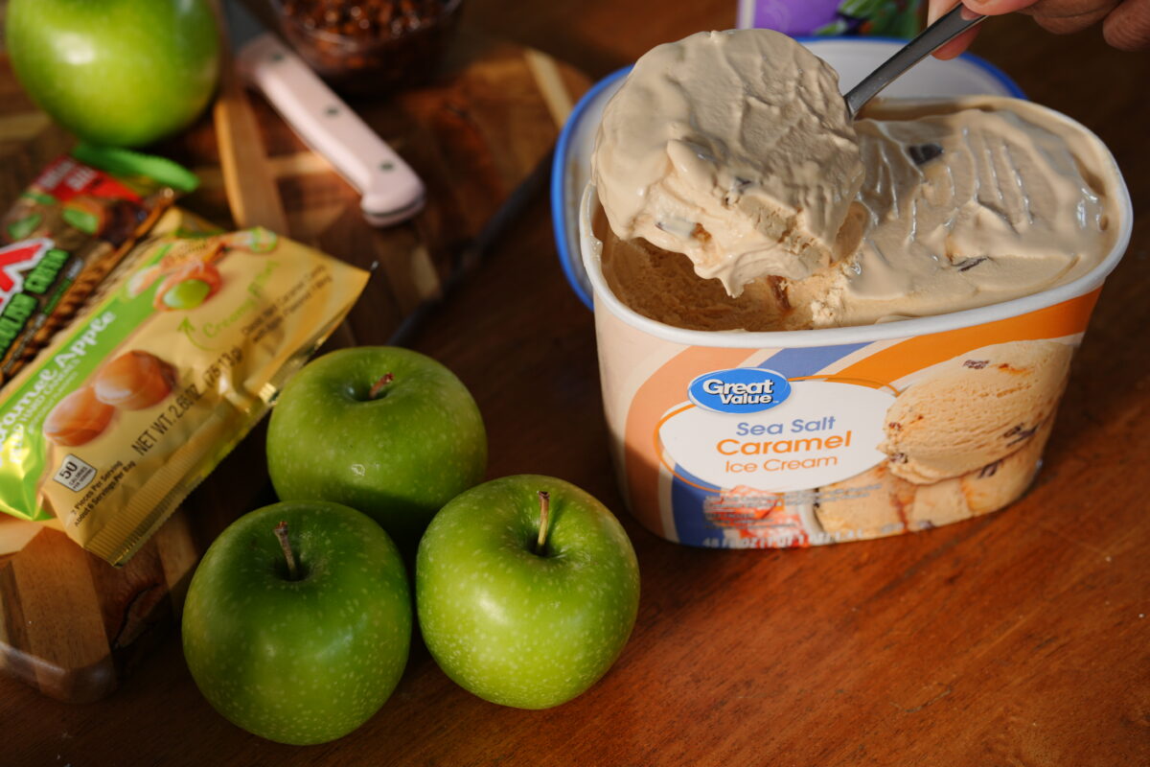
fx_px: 2683
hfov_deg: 24.2
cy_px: 384
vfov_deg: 16.3
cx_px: 575
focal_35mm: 84
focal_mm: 56
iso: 100
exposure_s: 1/50
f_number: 2.5
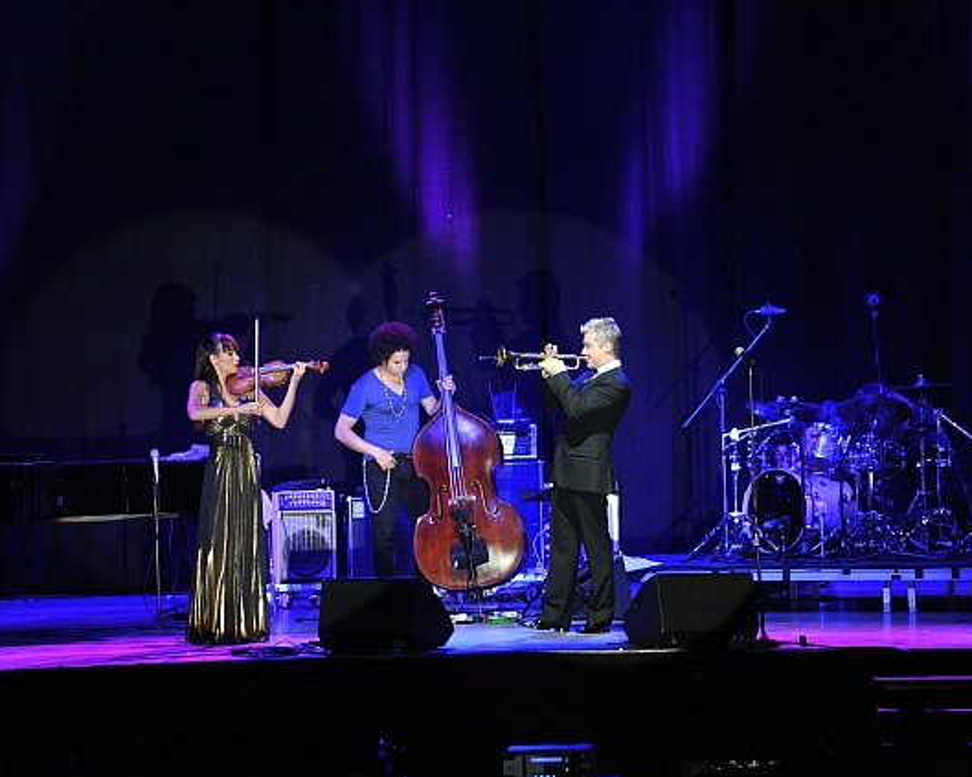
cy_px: 388
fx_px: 6529
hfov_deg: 8.5
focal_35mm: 227
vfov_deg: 6.8
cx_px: 467
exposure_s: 1/125
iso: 1250
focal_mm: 200
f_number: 3.2
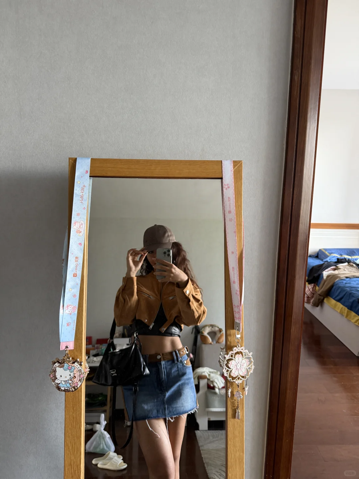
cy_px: 240
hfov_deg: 56.8
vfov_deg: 71.6
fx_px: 332
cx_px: 180
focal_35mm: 24
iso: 250
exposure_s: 1/60
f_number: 1.78
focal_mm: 6.76
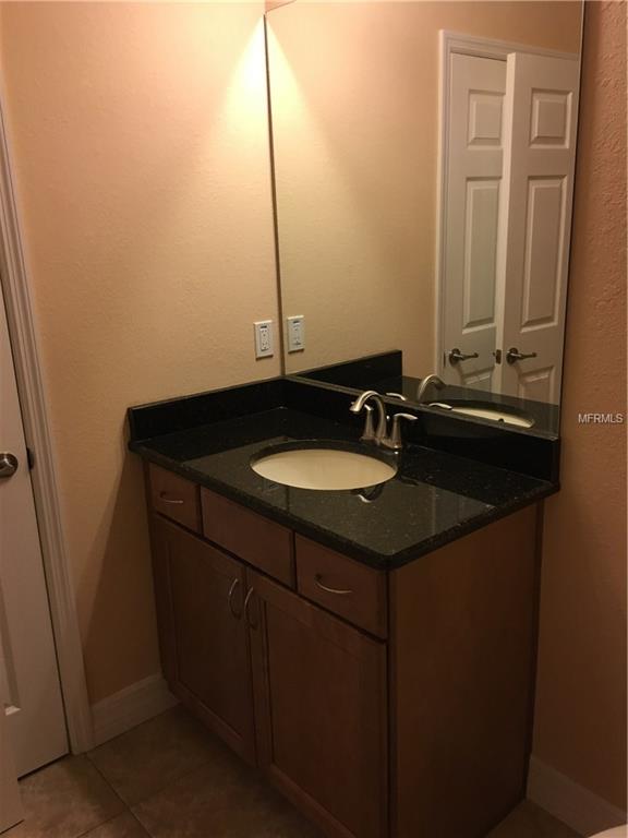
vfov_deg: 61.7
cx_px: 314
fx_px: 701
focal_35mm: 29
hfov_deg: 48.2
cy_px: 419
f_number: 2.2
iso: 100
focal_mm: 4.15
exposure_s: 1/30
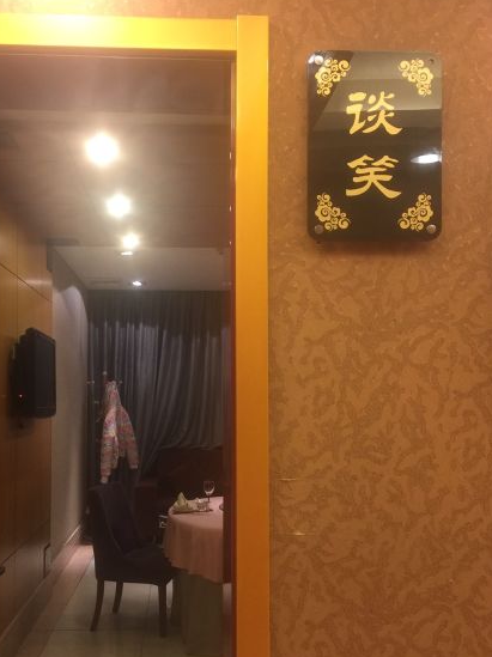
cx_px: 208
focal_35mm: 37
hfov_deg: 38.5
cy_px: 383
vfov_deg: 50.0
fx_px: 702
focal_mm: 4.15
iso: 64
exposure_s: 1/17
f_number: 2.2
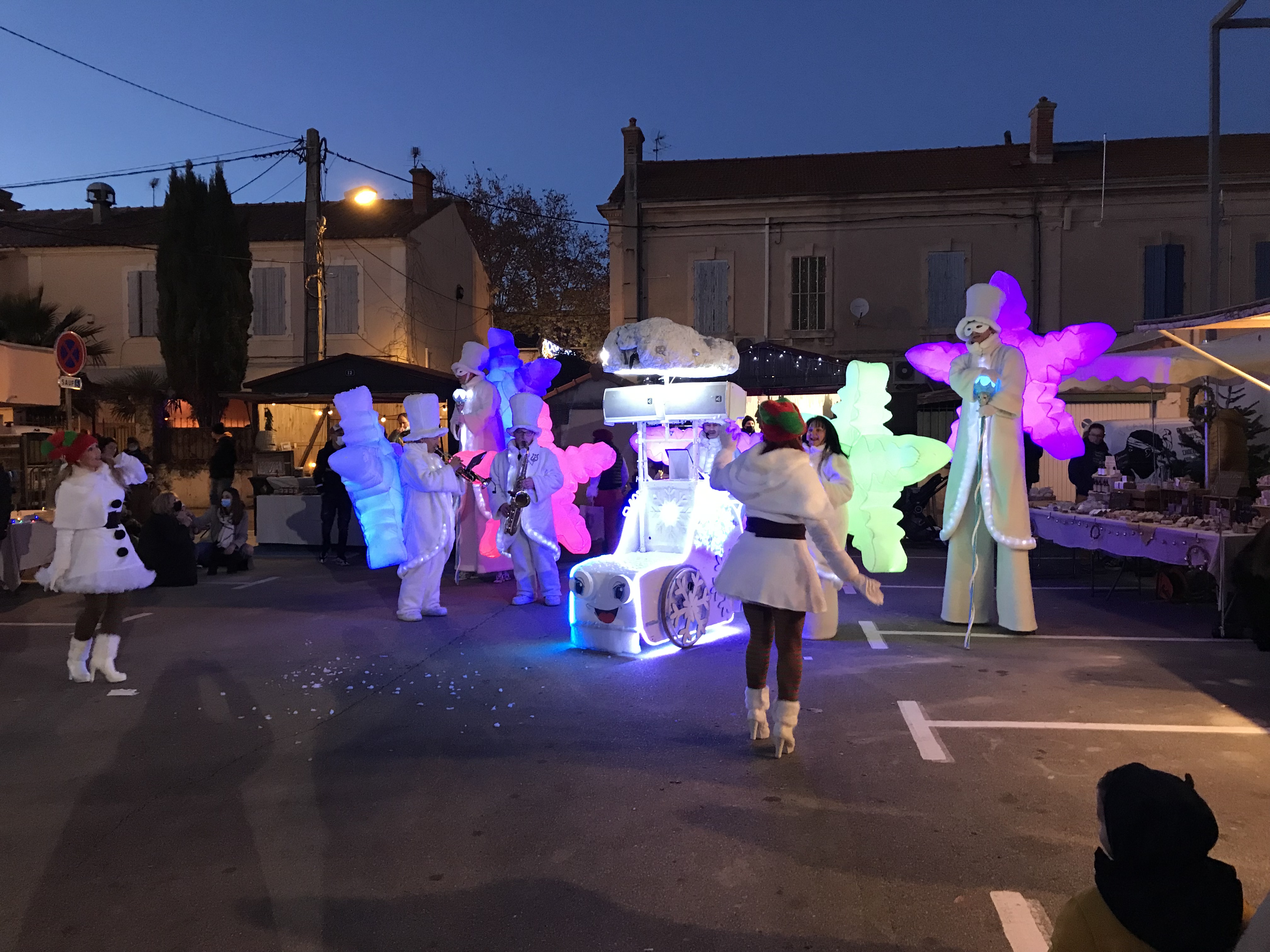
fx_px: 1027
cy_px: 476
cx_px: 635
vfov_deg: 49.7
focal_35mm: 28
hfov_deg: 63.4
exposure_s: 1/17
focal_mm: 3.99
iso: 100
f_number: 1.8
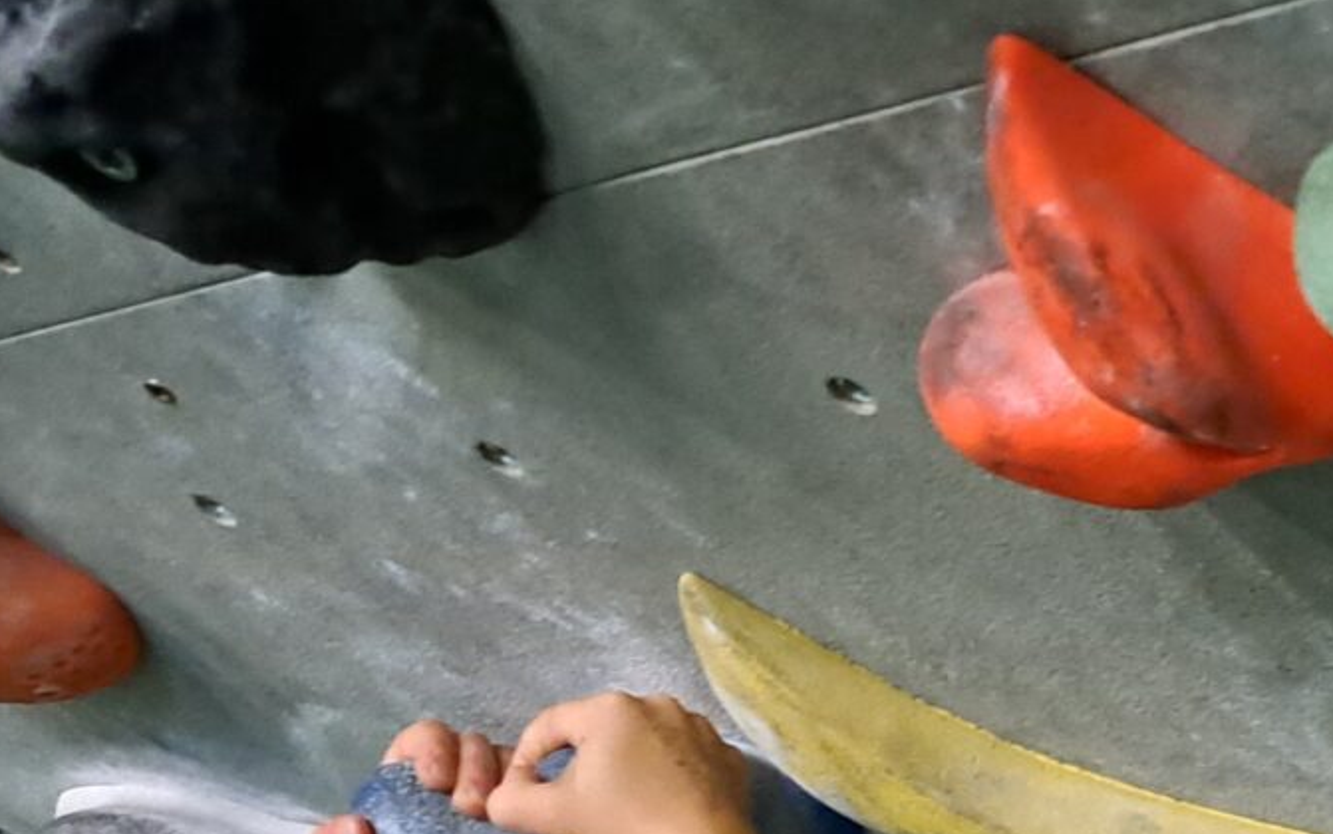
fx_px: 3525
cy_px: 1672
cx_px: 1154
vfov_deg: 12.0
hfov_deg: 21.0
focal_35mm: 97
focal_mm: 5.23
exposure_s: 1/25
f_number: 1.8
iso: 800
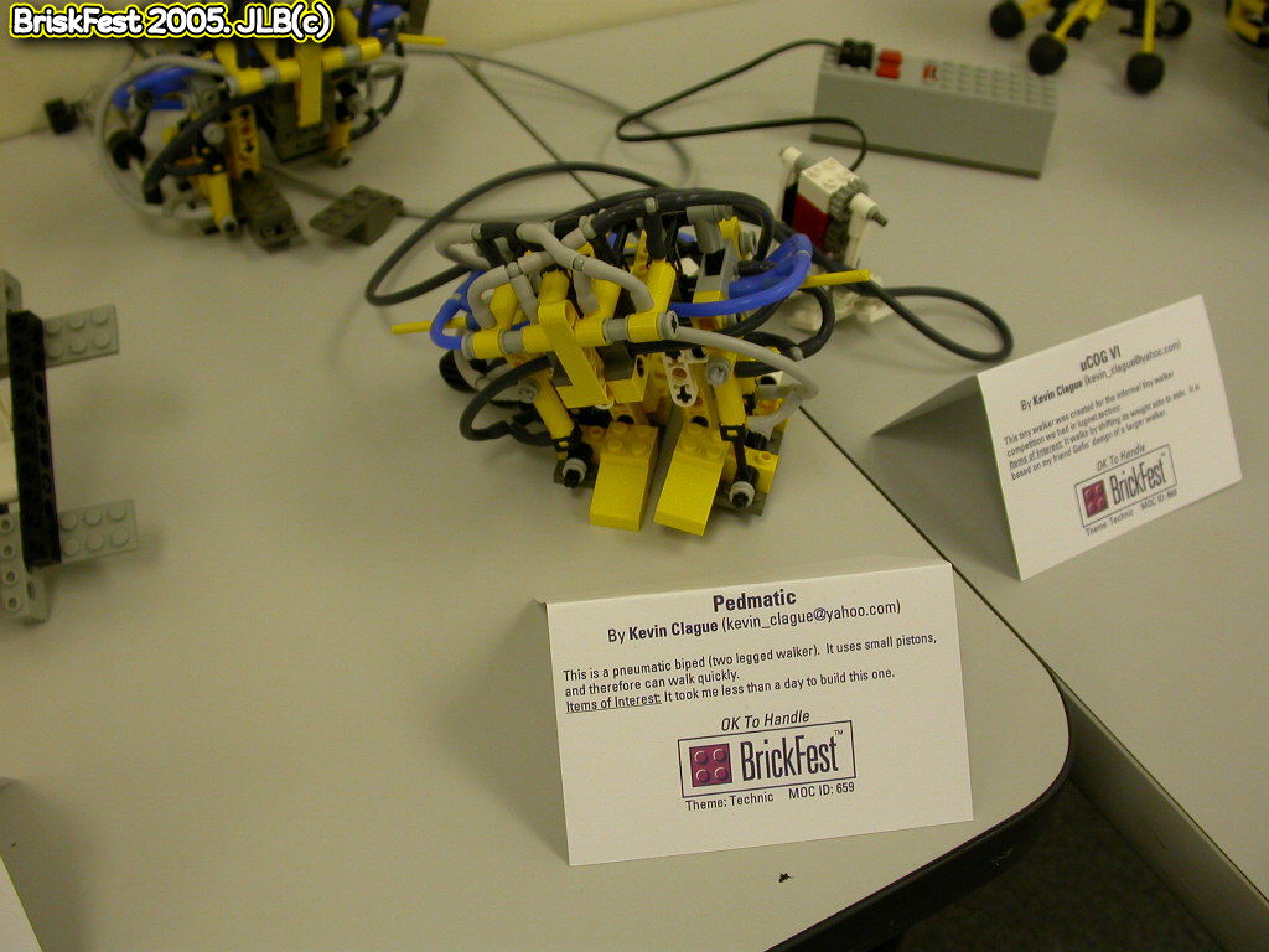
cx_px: 634
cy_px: 476
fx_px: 1393
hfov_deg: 49.0
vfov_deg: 37.7
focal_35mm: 38
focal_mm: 7.85
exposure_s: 1/57
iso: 100
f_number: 3
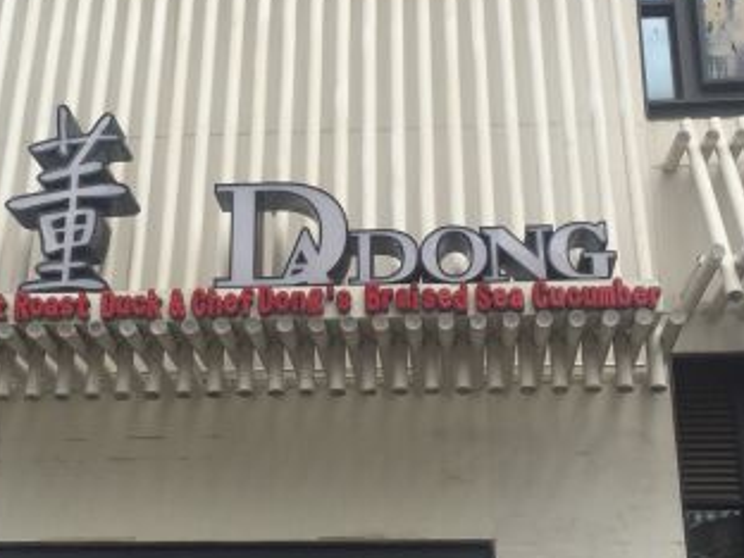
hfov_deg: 29.7
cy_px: 227
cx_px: 285
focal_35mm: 65
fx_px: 1397
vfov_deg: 22.6
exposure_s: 1/1199
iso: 32
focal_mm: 4.15
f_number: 2.2
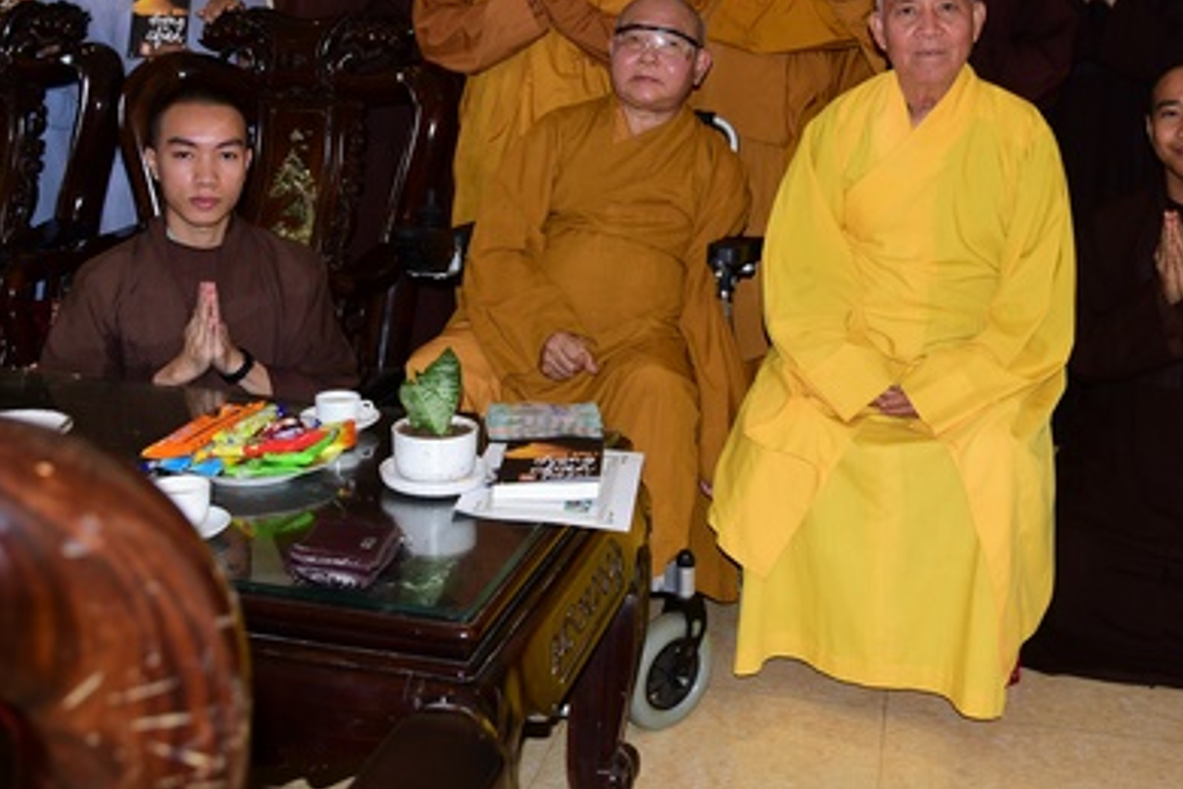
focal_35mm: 45
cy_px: 140
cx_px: 564
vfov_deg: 29.1
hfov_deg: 43.6
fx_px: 1479
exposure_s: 1/60
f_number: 4
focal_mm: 27
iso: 320
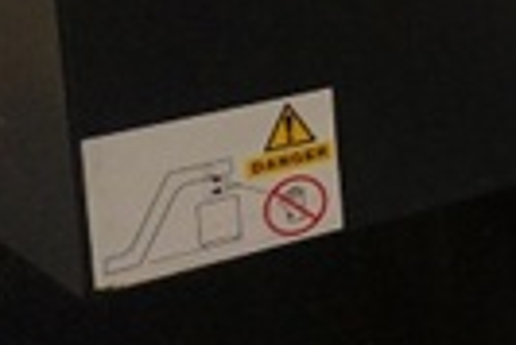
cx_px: 1366
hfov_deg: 11.7
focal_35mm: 130
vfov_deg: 10.1
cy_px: -229
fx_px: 1865
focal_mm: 16
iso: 1600
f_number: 4
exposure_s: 1/160
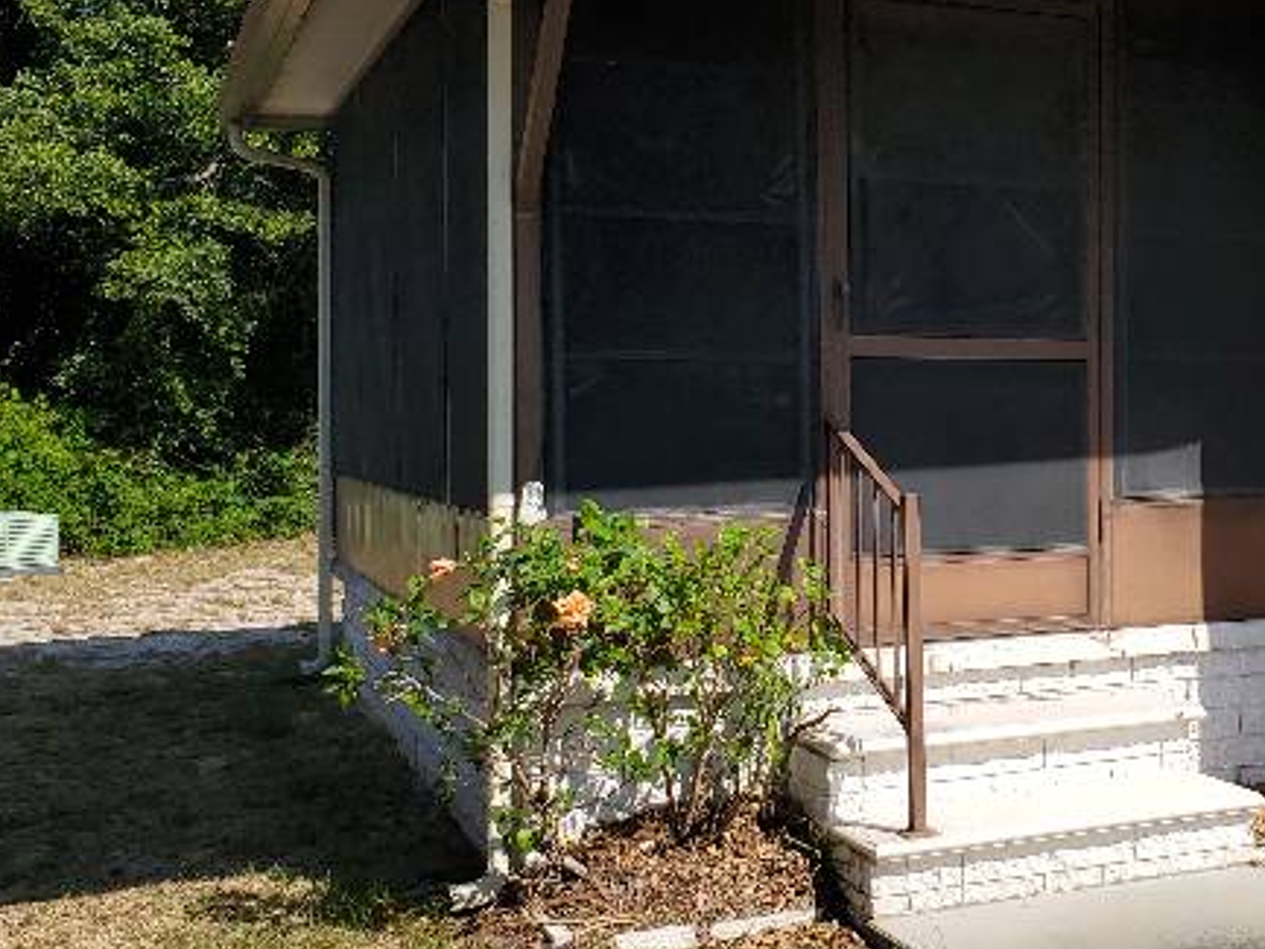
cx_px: 1113
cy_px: 431
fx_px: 1864
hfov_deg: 35.5
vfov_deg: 28.6
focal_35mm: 51
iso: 50
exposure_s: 1/1873
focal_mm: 4.3
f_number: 2.4
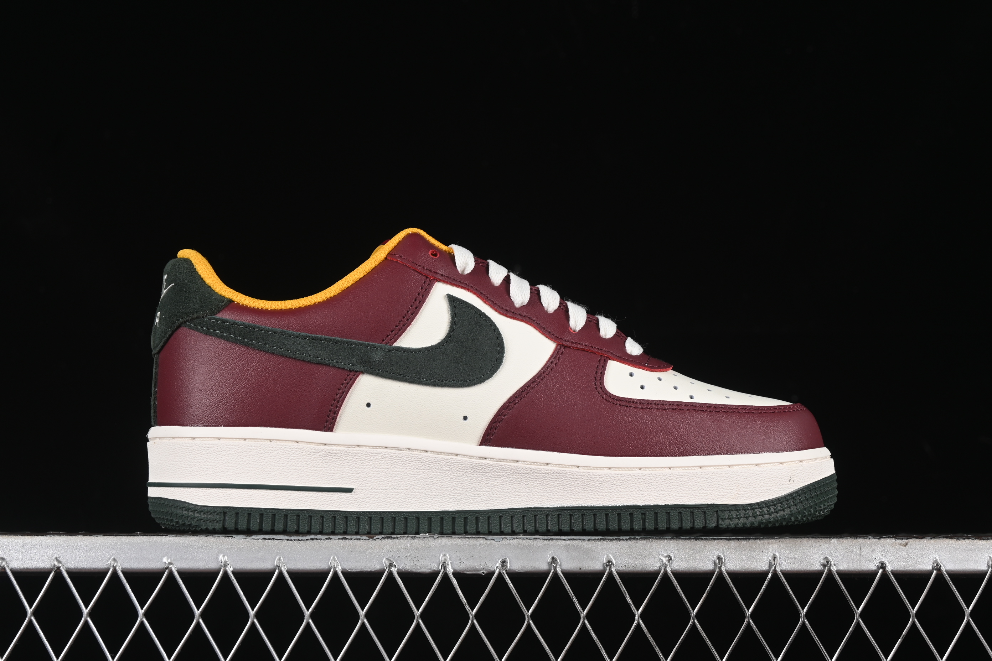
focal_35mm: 75
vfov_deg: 18.2
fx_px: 2067
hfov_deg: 27.0
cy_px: 330
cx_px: 496
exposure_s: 1/80
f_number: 8
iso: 160
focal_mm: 50
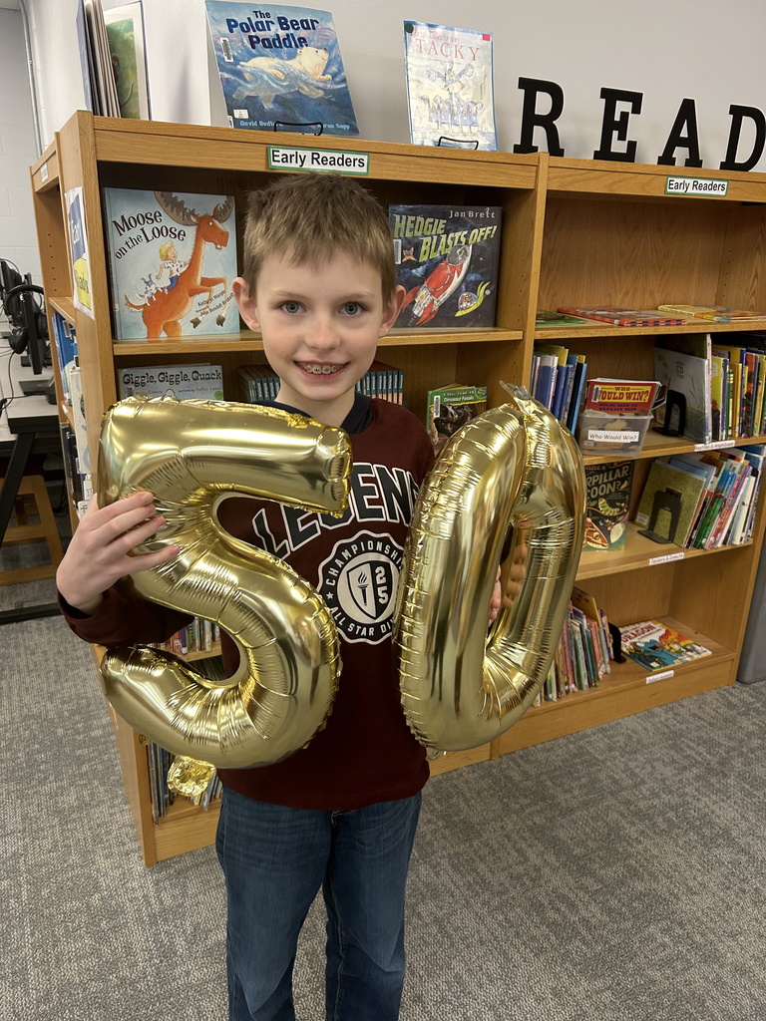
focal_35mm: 26
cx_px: 383
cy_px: 510
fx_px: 767
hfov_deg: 53.1
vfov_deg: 67.3
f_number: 1.5
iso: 160
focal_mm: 5.7
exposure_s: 1/60
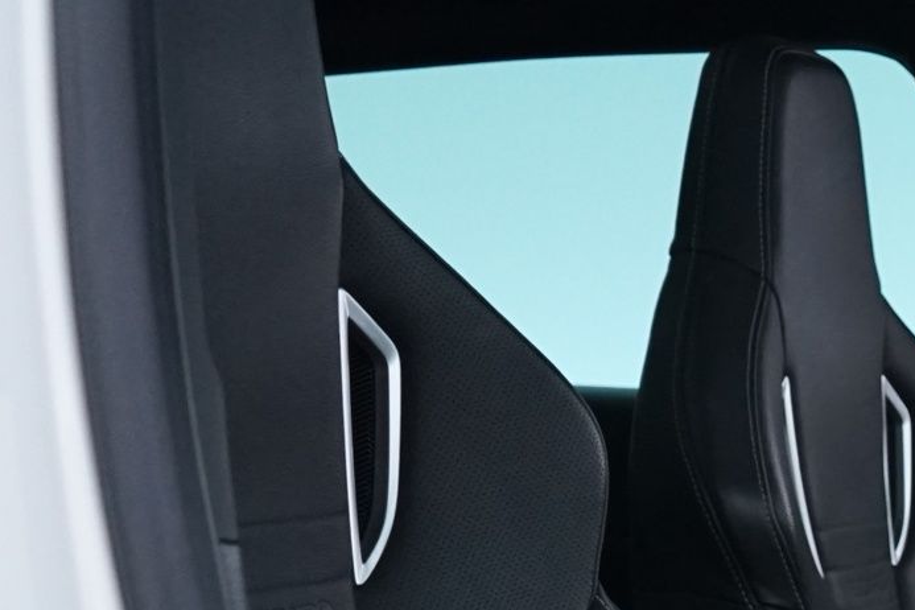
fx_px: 2567
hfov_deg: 17.2
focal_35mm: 101
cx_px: 1565
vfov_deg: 12.9
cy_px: 867
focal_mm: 28
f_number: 4
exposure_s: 1/40
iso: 2000
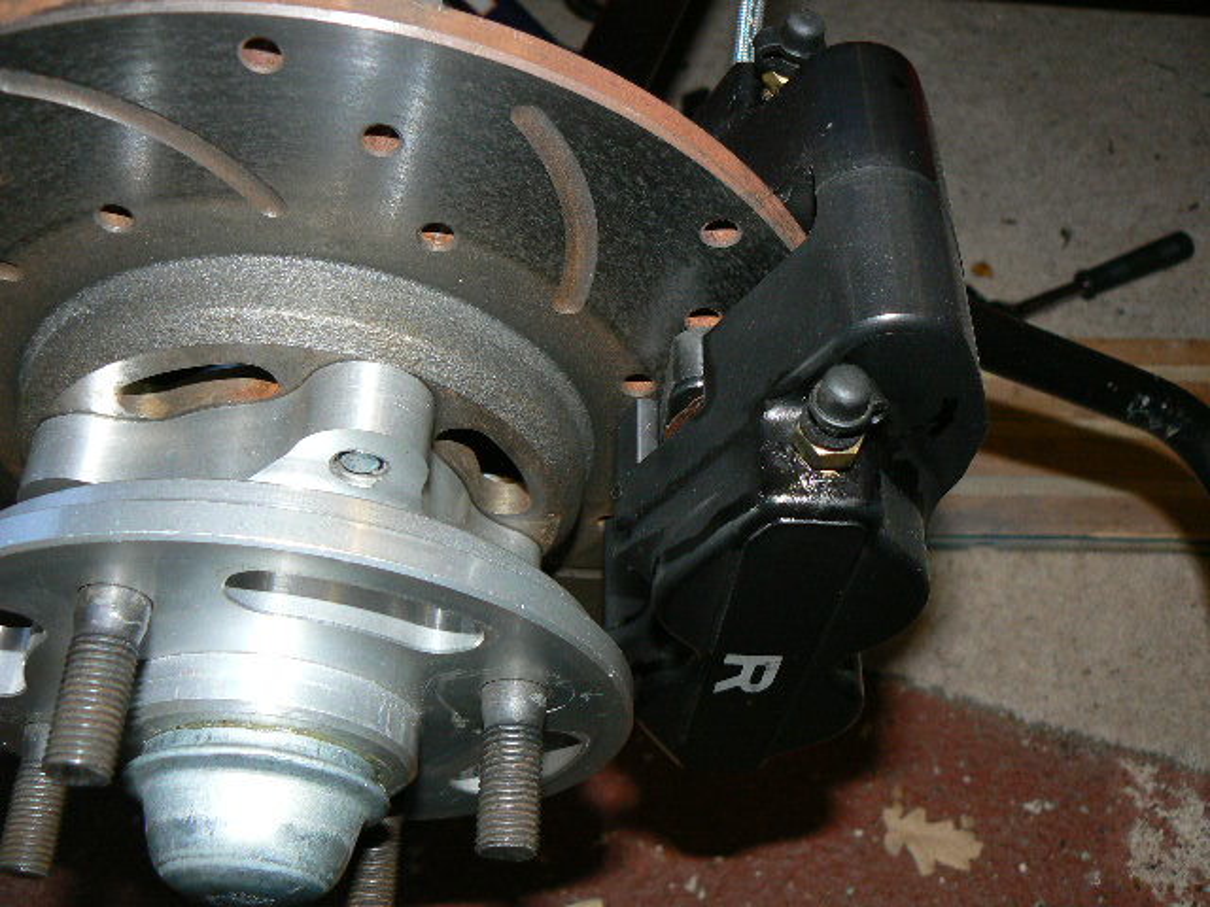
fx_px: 1258
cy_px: 454
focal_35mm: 36
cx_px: 605
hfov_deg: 51.4
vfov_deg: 39.7
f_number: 2.8
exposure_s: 1/30
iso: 100
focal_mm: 6
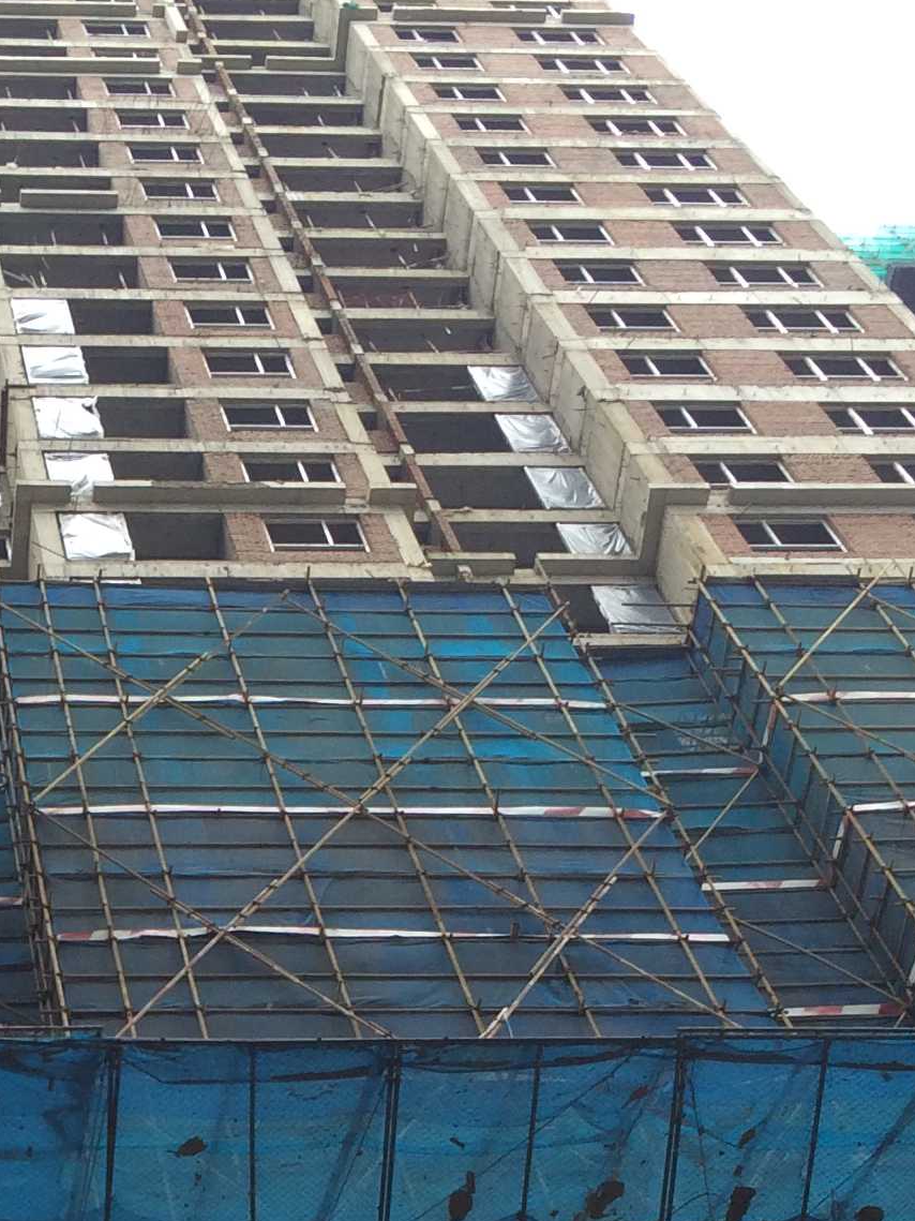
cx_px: -47
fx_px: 3032
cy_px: 1450
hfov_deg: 16.7
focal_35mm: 86
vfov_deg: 21.2
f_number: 2.2
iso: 40
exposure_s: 1/60
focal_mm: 4.12
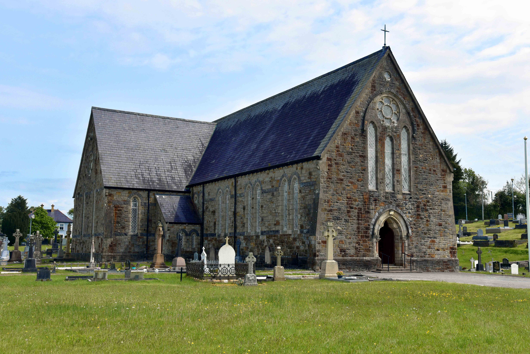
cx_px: 265
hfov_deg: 48.4
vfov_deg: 33.4
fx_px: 589
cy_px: 177
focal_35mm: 40
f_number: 10
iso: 200
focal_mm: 40
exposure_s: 1/400
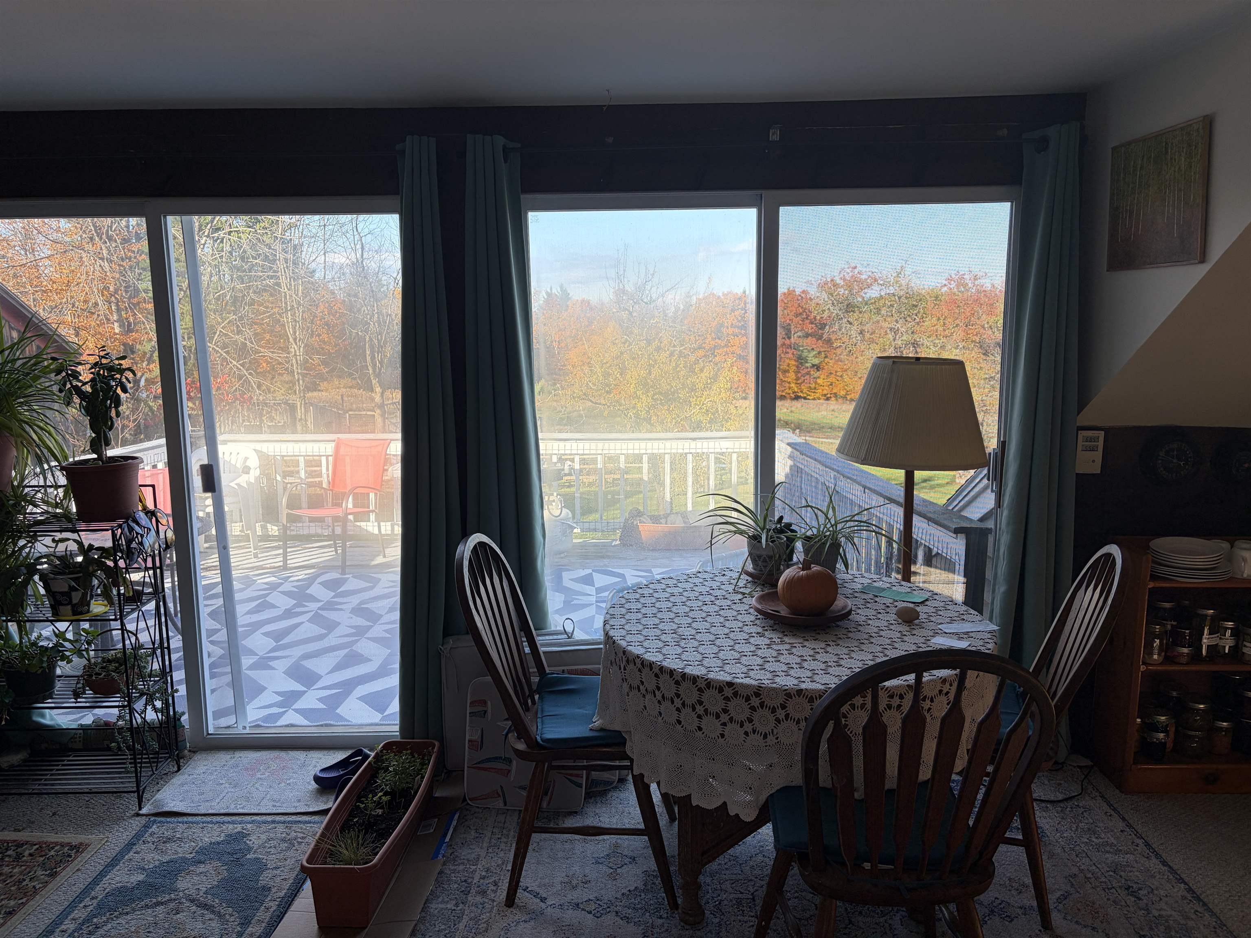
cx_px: 626
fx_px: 940
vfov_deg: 53.1
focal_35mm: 26
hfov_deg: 67.3
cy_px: 469
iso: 50
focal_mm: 5.96
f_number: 1.6
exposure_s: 1/433
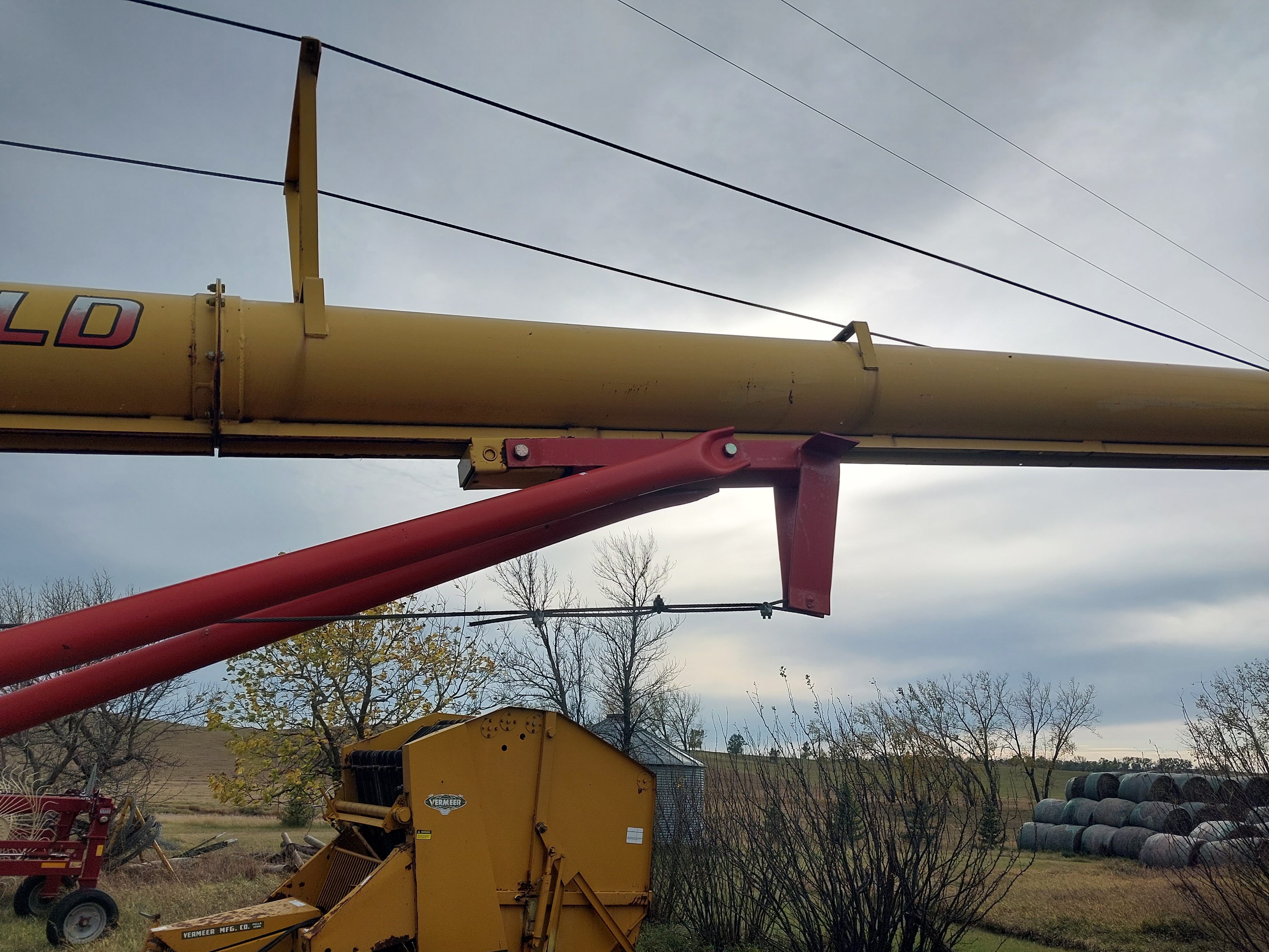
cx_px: 634
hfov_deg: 65.3
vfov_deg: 51.4
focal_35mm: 27
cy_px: 476
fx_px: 990
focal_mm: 4
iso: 20
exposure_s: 1/937
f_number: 1.8
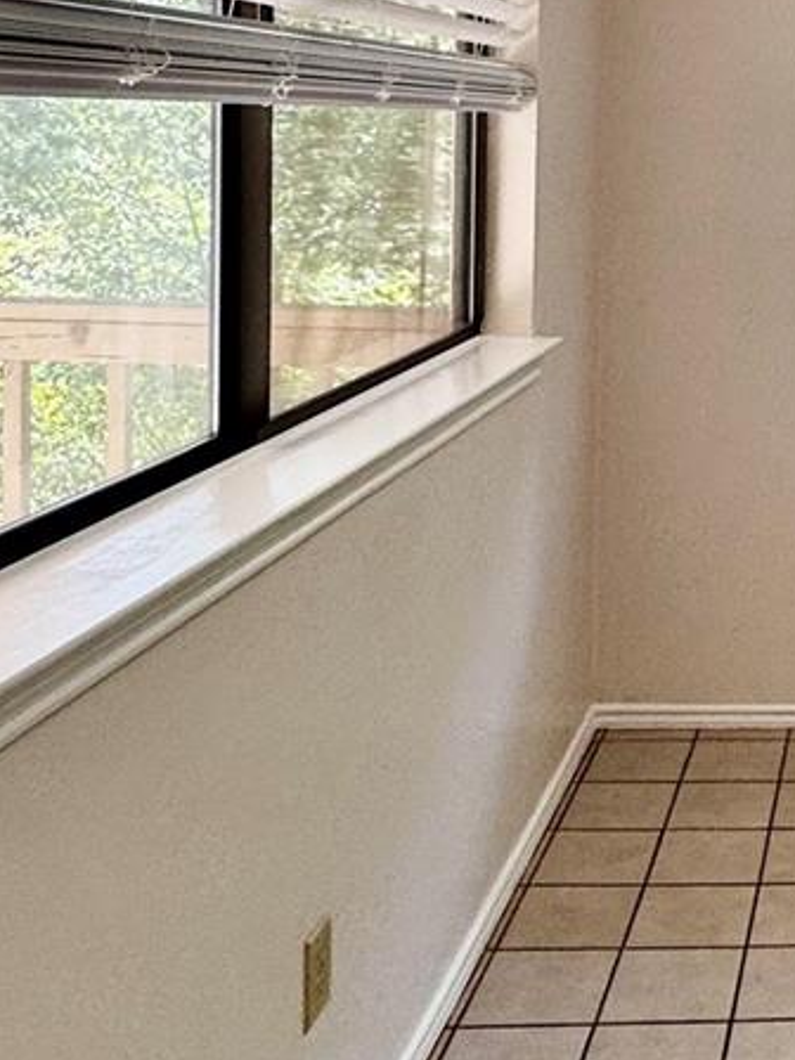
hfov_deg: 25.2
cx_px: 1093
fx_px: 1470
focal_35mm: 48
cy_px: 232
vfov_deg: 38.4
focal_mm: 2.22
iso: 125
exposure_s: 1/120
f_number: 2.2
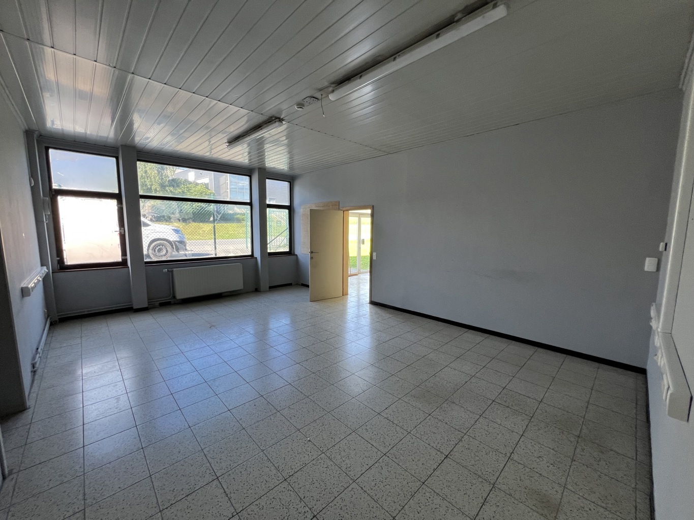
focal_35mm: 13
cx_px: 347
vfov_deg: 89.9
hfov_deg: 106.2
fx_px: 261
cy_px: 260
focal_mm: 1.57
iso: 100
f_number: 1.8
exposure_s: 1/99
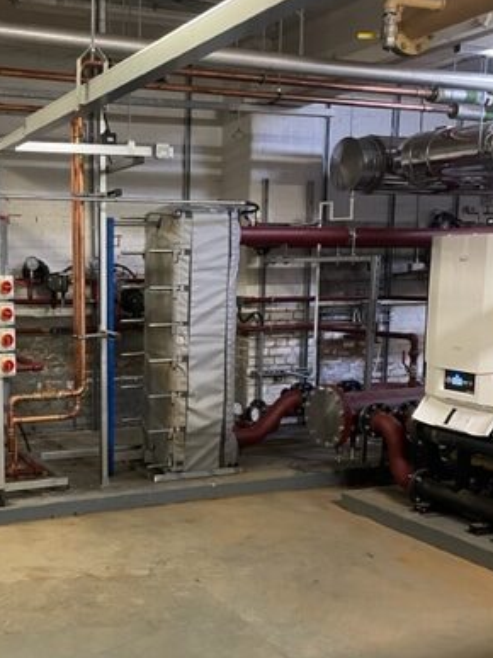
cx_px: 104
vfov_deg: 43.7
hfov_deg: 32.7
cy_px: 389
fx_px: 817
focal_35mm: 43
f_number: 1.6
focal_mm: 4.2
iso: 400
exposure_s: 1/50
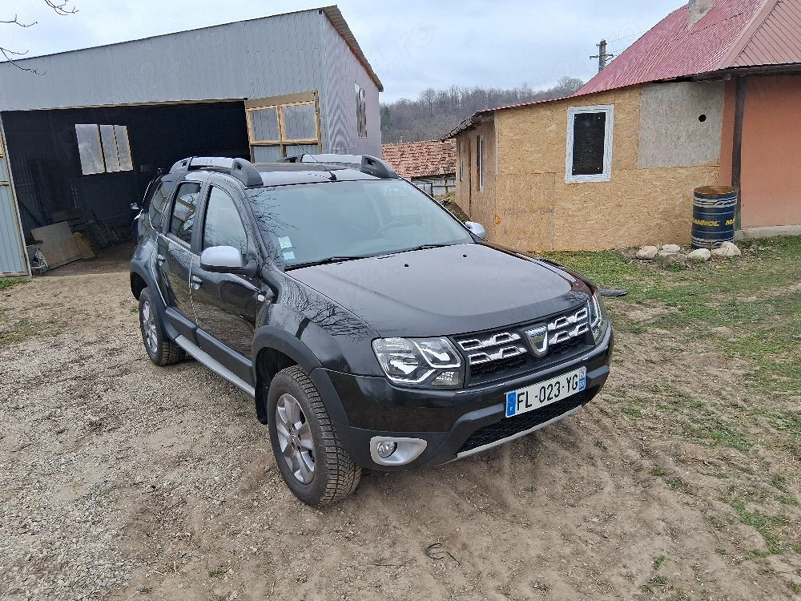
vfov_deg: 53.1
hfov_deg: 67.3
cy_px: 300
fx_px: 602
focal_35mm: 26
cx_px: 400
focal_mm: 3.98
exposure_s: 1/185
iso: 25
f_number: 1.8
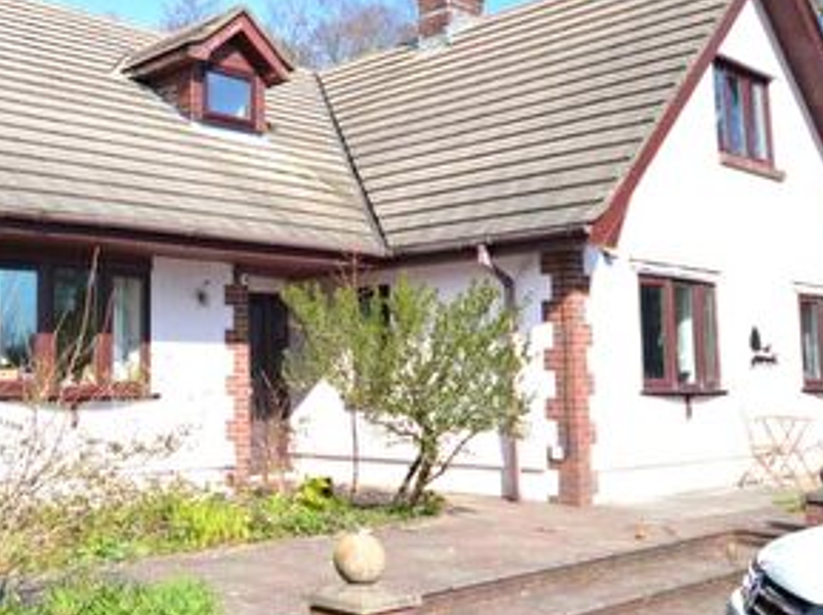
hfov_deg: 42.9
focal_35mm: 42
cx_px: 174
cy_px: 269
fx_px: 997
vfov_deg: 34.2
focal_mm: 12
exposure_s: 1/1000
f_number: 4
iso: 200
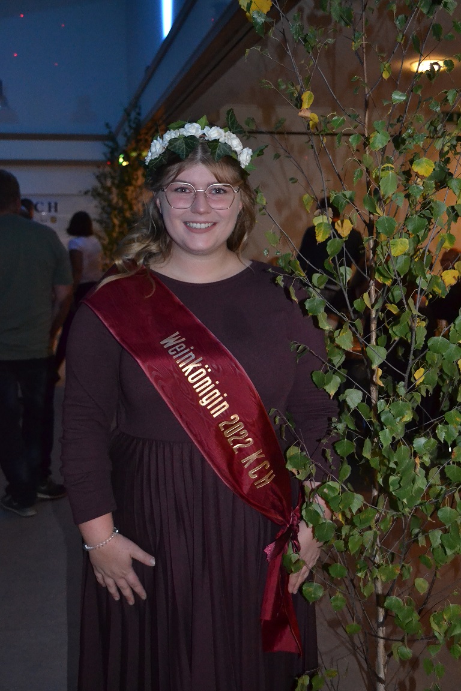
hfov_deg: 34.2
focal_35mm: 39
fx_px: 749
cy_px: 346
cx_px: 230
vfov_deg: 49.6
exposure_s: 1/60
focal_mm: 26
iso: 3200
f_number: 4.2
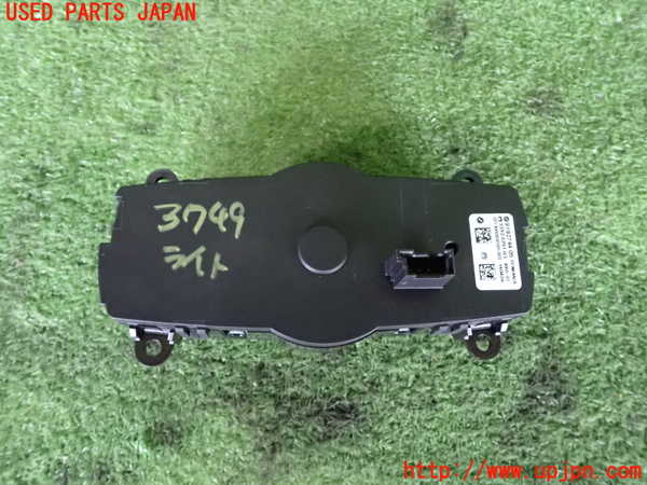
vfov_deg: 46.8
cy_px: 242
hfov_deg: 60.0
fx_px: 561
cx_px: 324
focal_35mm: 30
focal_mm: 5.4
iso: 1600
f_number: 2.3
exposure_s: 1/50
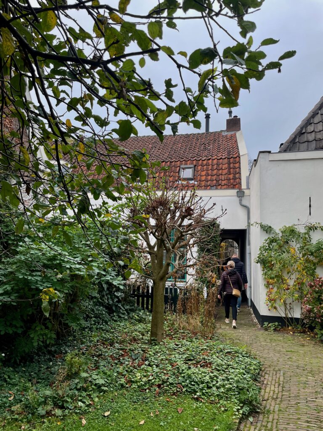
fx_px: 323
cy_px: 216
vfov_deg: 67.3
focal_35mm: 26
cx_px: 162
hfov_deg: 53.1
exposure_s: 1/121
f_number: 1.6
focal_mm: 4.2
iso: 64
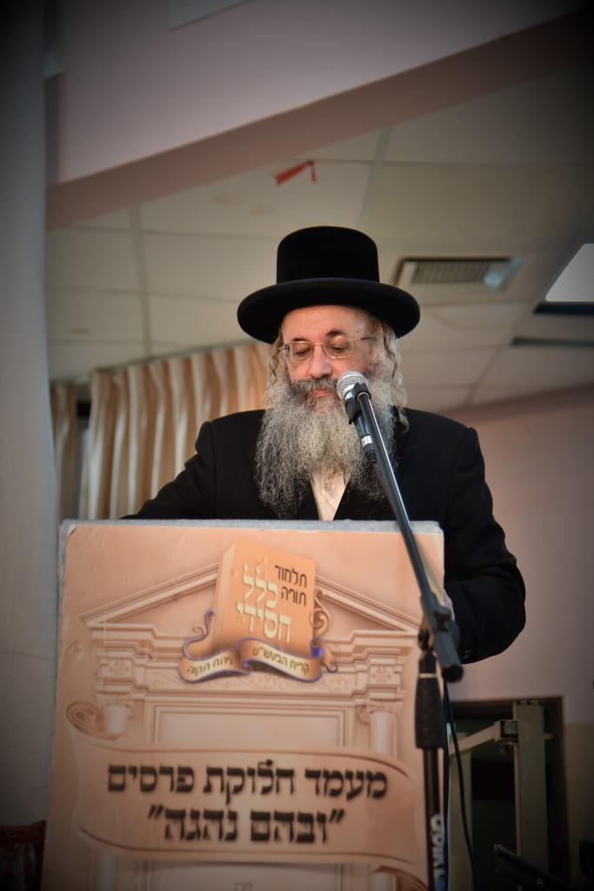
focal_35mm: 82
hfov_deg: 16.7
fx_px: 2029
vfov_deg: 24.8
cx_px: 297
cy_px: 446
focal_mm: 82
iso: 1250
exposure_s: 1/200
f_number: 4
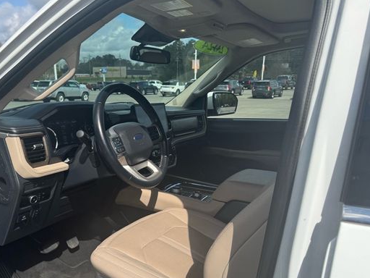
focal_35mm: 30
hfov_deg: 59.4
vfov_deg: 46.5
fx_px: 321
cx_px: 147
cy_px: 168
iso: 80
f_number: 1.78
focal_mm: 6.76
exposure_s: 1/3247
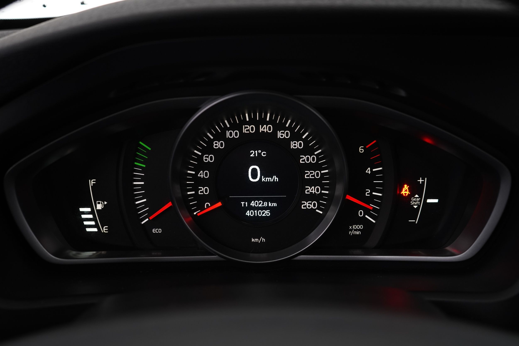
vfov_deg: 32.6
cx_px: 260
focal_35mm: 41
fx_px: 591
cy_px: 173
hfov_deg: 47.4
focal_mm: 41
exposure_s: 1/10
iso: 1000
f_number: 5
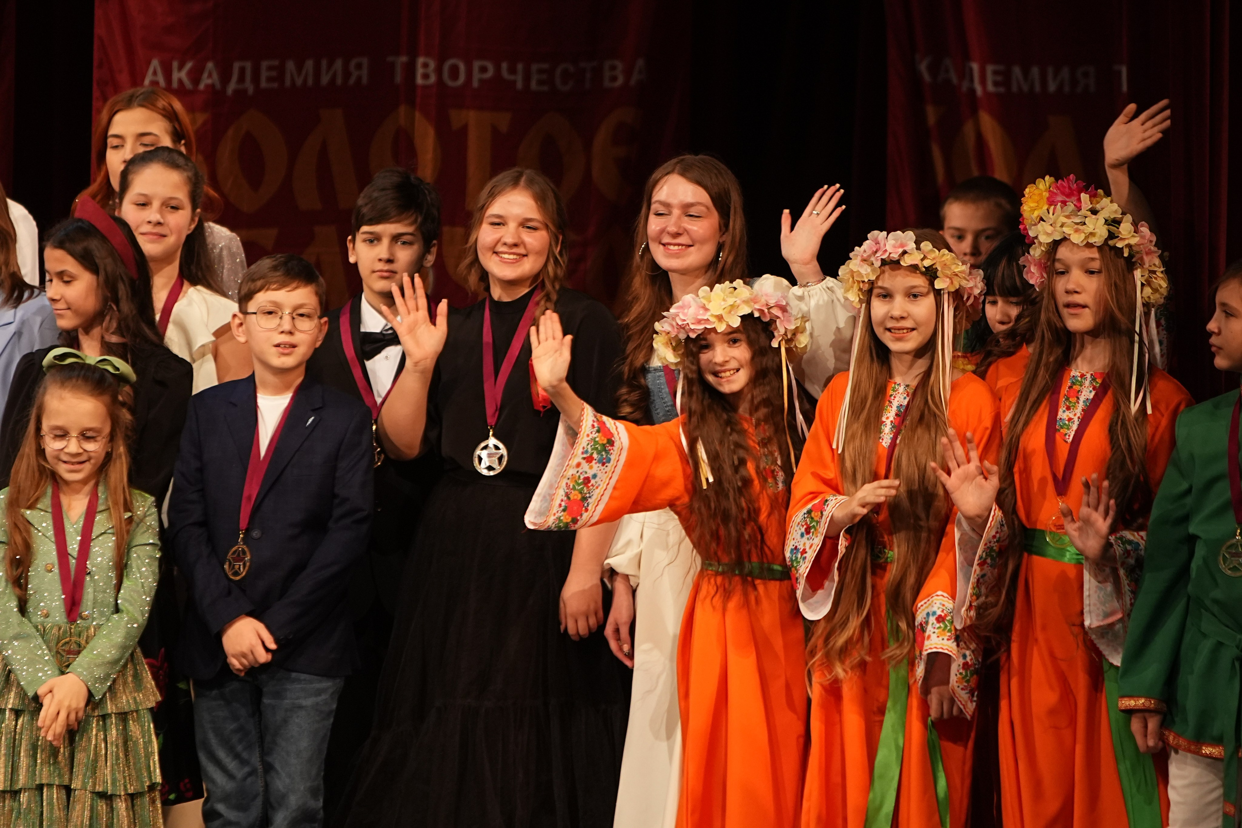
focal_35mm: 300
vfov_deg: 4.6
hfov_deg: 6.9
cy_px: 414
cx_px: 621
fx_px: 10350
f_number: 2.8
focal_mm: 200
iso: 1250
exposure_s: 1/320
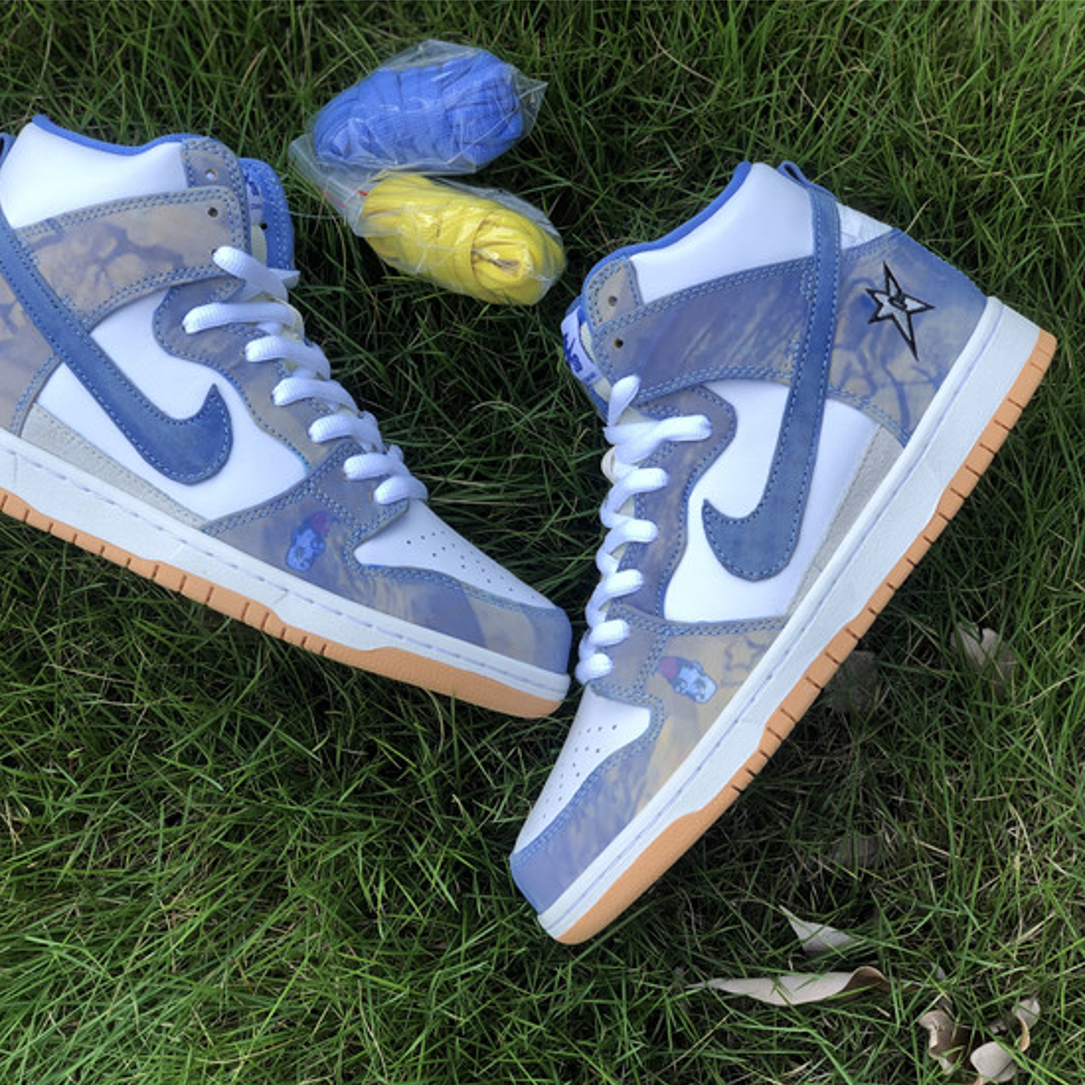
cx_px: 476
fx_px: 2199
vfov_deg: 27.7
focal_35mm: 62
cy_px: 546
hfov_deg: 27.7
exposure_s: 1/120
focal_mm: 6
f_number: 2.4
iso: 16
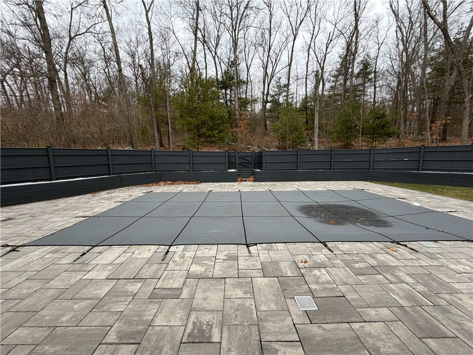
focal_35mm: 14
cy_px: 178
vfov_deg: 85.7
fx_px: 191
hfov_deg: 102.1
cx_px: 236
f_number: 2.2
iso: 50
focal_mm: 2.22
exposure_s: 1/121
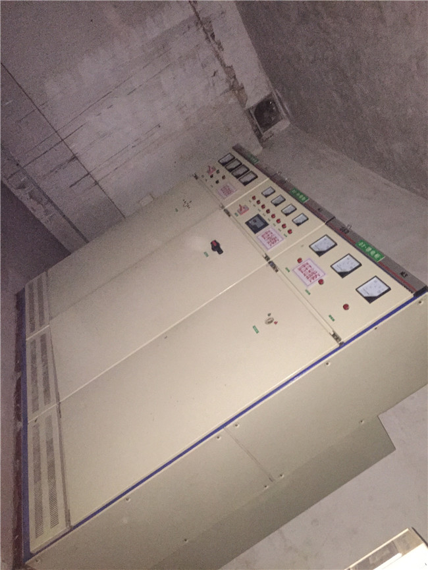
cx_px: 214
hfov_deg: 48.2
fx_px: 478
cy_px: 285
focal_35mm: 29
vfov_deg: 61.6
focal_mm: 4.15
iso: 640
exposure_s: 1/16
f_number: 2.2
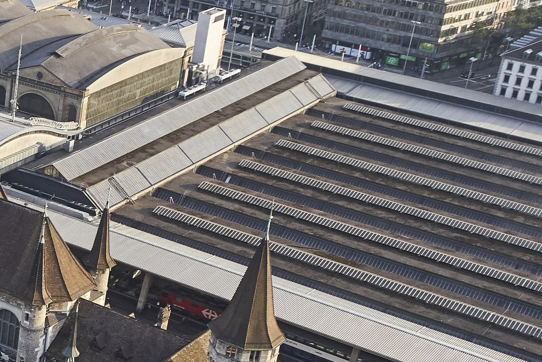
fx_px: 1235
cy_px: 276
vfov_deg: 16.6
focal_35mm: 82
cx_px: -282
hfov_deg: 20.8
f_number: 5.6
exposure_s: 1/500
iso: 400
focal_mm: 18
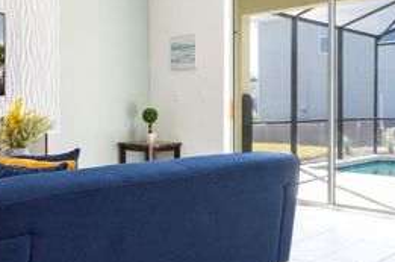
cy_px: 107
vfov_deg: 29.1
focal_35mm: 46
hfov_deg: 42.1
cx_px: 123
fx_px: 504
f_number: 22
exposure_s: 1/40
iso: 1000
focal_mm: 17
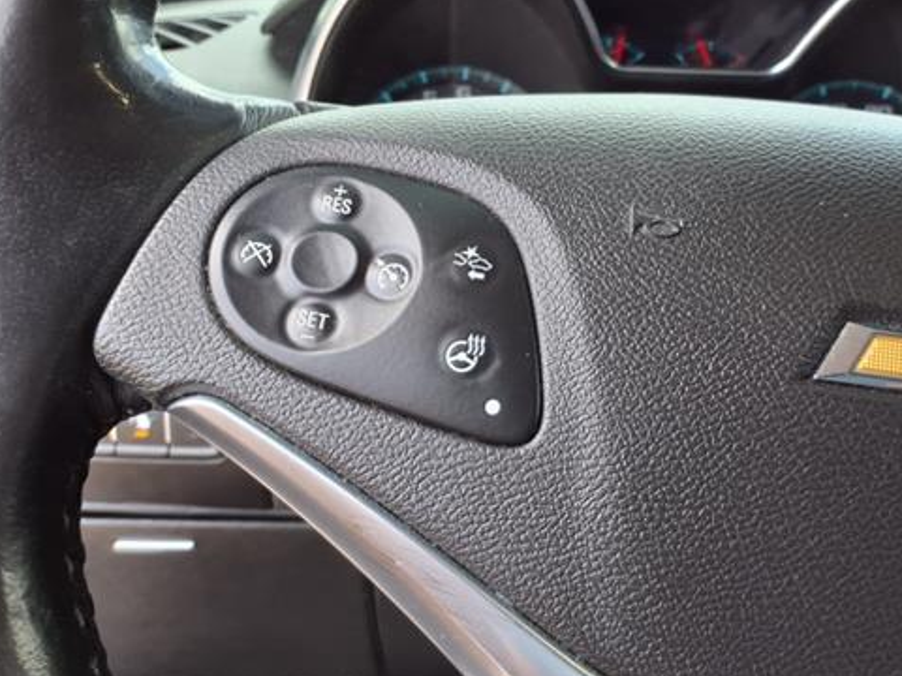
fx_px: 938
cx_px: 558
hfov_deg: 50.9
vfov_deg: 39.6
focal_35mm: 36
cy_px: 353
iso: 50
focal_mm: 3.58
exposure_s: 1/120
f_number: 1.9
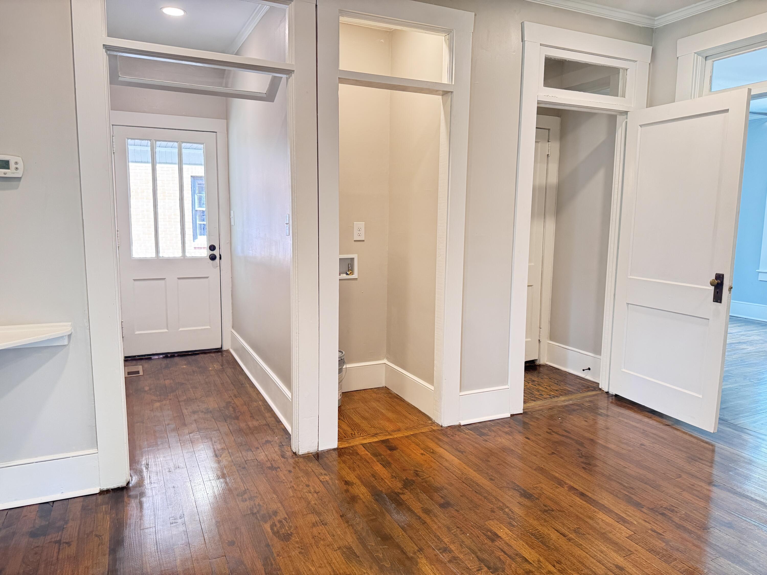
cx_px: 384
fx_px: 532
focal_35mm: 24
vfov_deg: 56.8
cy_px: 288
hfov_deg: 71.6
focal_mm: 6.76
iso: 320
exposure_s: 1/60
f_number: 1.78
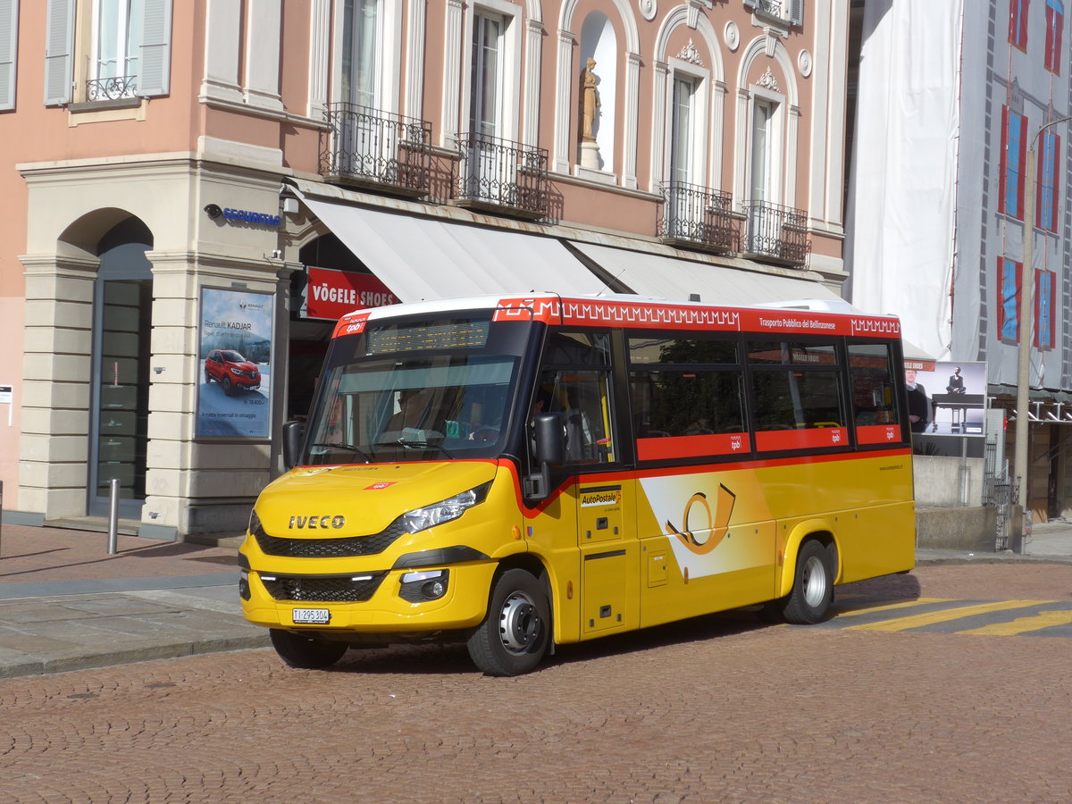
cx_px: 536
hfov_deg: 31.2
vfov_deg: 23.7
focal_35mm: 62
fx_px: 1920
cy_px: 402
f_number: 3.7
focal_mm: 12.7
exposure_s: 1/1600
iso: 80
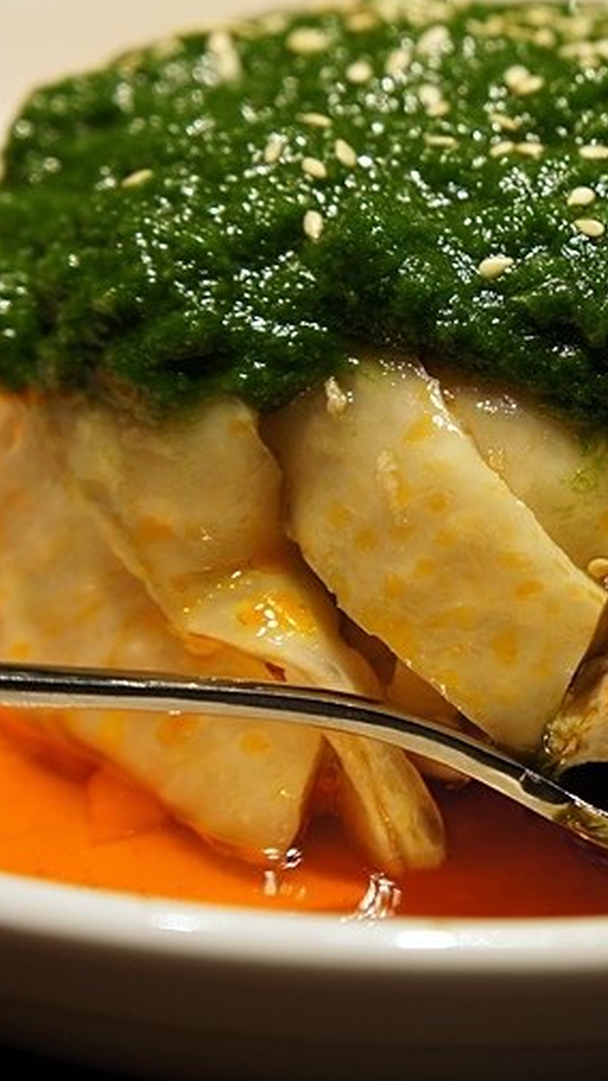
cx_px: 668
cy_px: 461
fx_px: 2005
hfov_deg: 16.7
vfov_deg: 30.1
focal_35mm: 70
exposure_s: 1/80
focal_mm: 25
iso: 200
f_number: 4
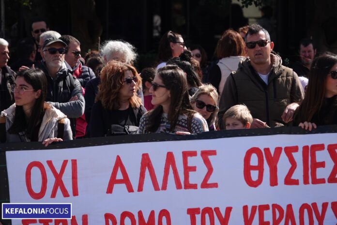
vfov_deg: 4.4
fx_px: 2902
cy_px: 112
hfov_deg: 6.6
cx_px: 168
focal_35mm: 310
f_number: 4
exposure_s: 1/500
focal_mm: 113.69
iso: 100
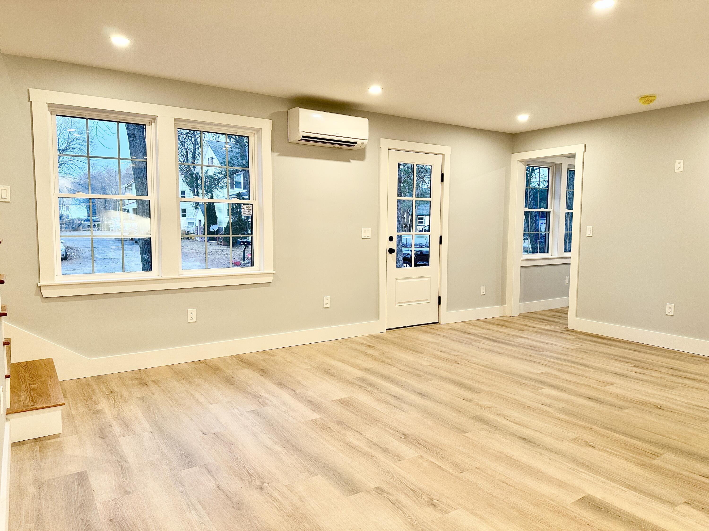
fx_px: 492
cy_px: 266
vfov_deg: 56.8
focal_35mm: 24
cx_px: 354
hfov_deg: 71.6
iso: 125
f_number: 1.78
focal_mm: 6.86
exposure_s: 1/60
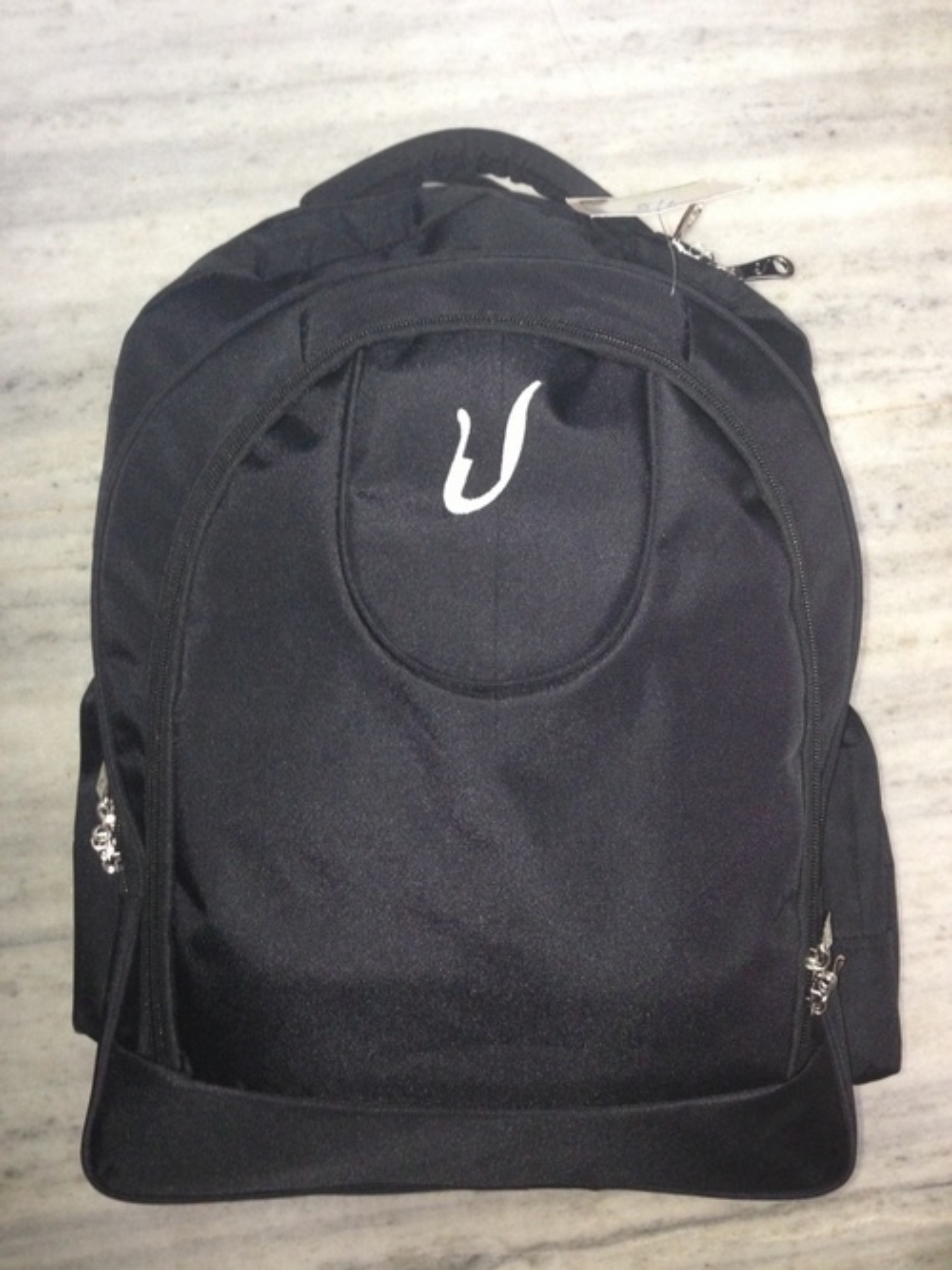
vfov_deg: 55.4
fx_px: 1210
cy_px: 635
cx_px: 476
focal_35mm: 33
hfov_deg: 42.9
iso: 160
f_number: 2.4
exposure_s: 1/20
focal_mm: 4.13
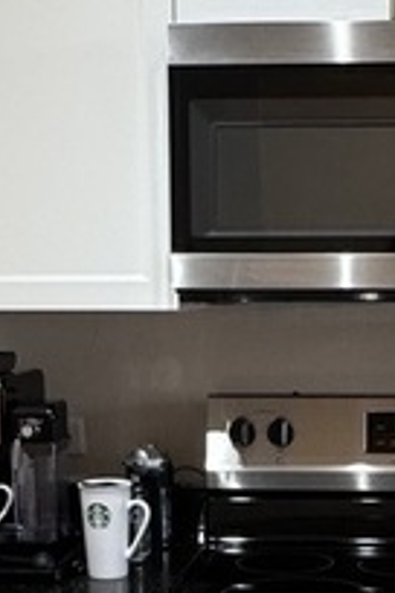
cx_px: 308
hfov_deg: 17.6
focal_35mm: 77
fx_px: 1267
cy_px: 480
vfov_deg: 25.8
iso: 200
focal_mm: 2.22
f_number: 2.2
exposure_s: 1/60
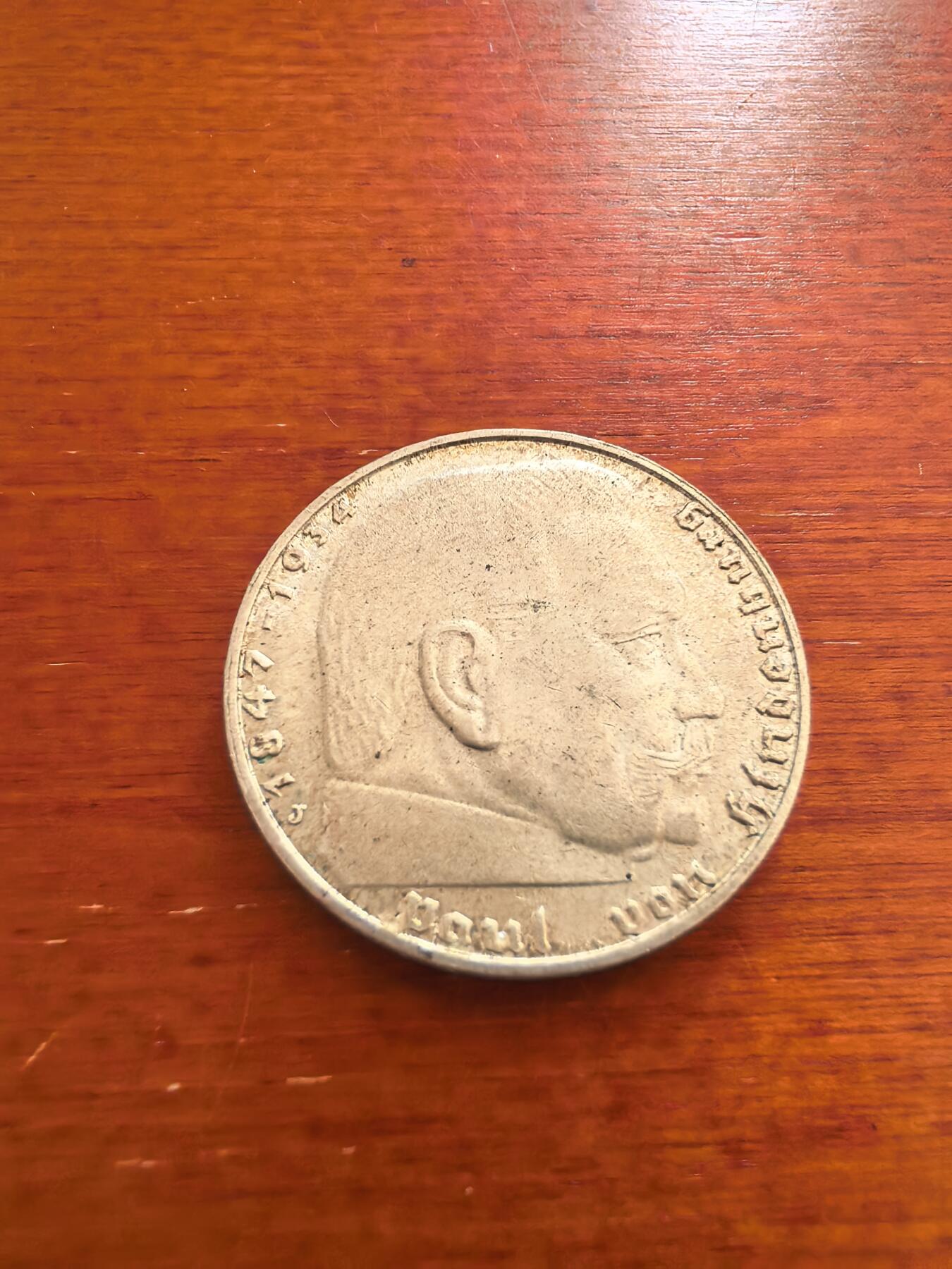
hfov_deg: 56.8
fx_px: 880
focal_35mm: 24
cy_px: 634
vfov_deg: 71.6
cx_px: 476
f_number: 2.2
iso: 125
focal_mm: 1.68
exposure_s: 1/50
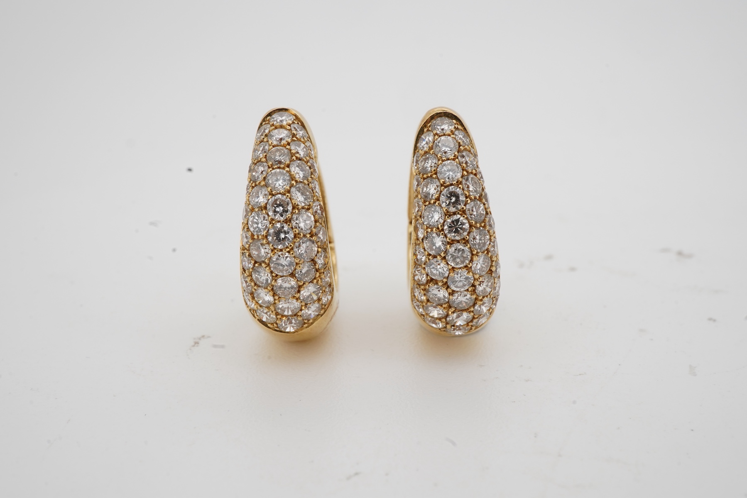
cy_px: 249
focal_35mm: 45
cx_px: 374
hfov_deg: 43.6
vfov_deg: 29.9
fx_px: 934
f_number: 22
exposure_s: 1/125
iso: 400
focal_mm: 30
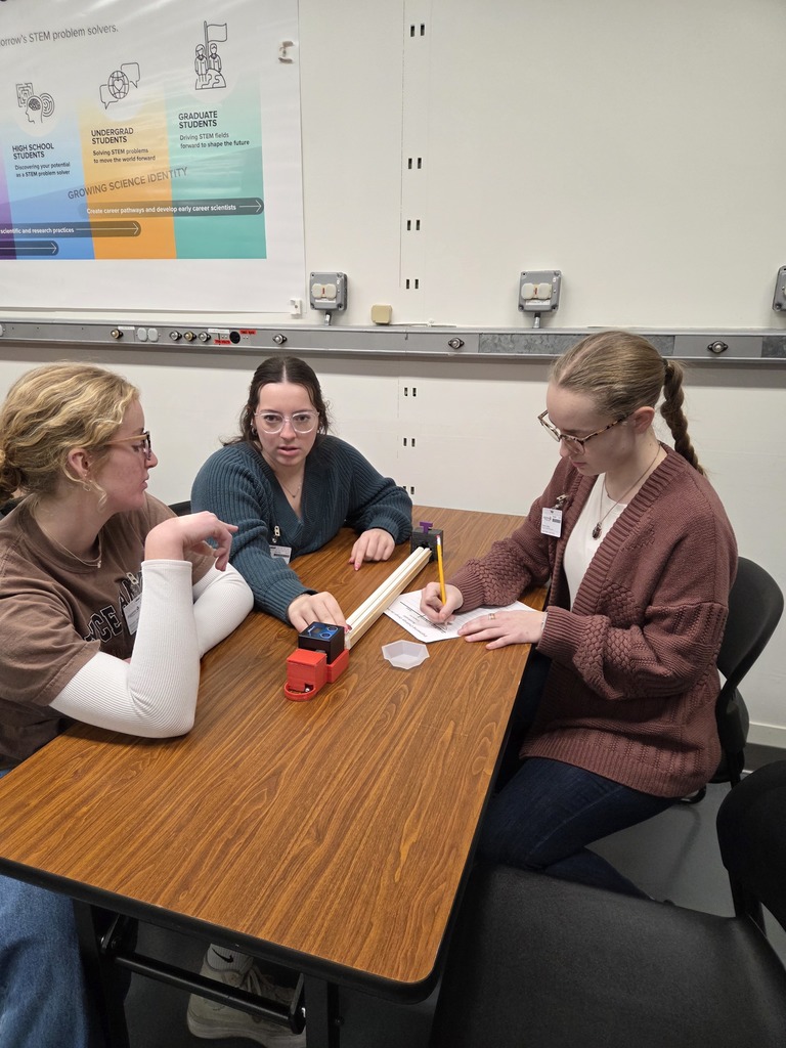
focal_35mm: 23
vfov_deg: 73.9
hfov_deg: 58.9
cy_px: 524
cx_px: 393
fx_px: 696
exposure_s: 1/120
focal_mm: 5.4
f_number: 1.8
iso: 400
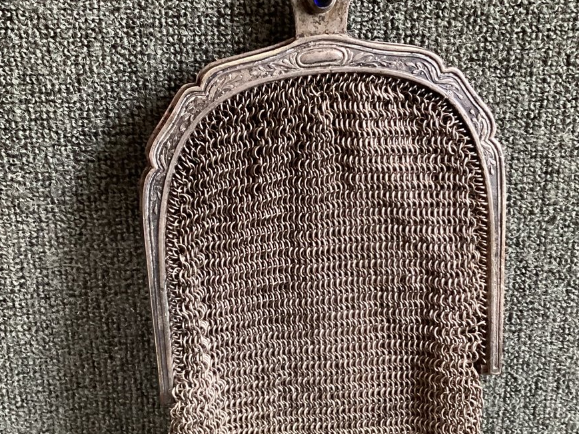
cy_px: 231
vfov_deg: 27.0
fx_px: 903
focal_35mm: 54
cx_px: 262
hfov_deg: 35.5
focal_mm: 3.3
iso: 320
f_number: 2.4
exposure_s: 1/40
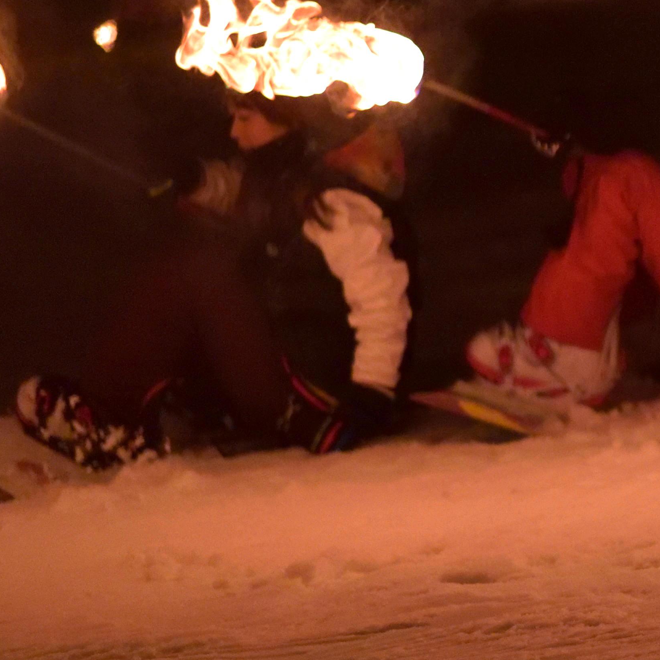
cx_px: 972
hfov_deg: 10.8
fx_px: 3365
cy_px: 279
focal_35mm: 156
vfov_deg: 11.2
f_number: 1.8
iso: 3200
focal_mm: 50
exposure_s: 1/1600
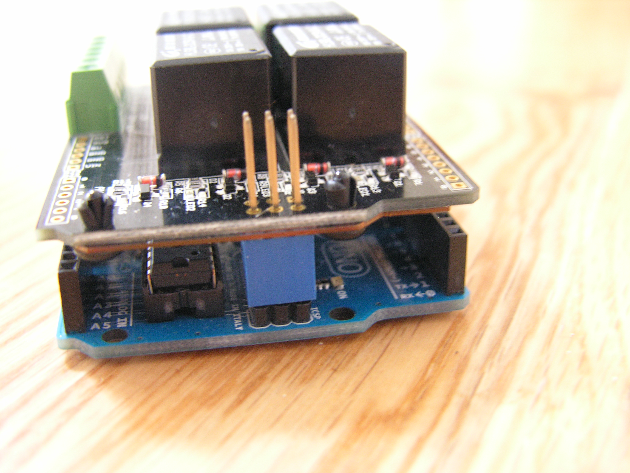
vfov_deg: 33.6
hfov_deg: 43.9
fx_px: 783
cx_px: 315
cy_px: 236
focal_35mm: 43
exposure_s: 1.28
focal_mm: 11
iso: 200
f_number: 2.9
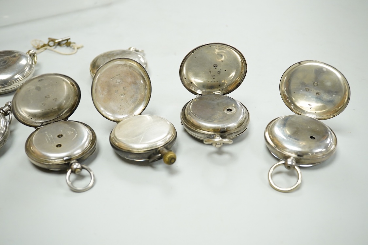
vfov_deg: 29.9
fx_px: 460
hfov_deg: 43.6
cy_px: 122
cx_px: 184
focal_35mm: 45
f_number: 7.1
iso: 3200
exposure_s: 1/400
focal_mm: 30
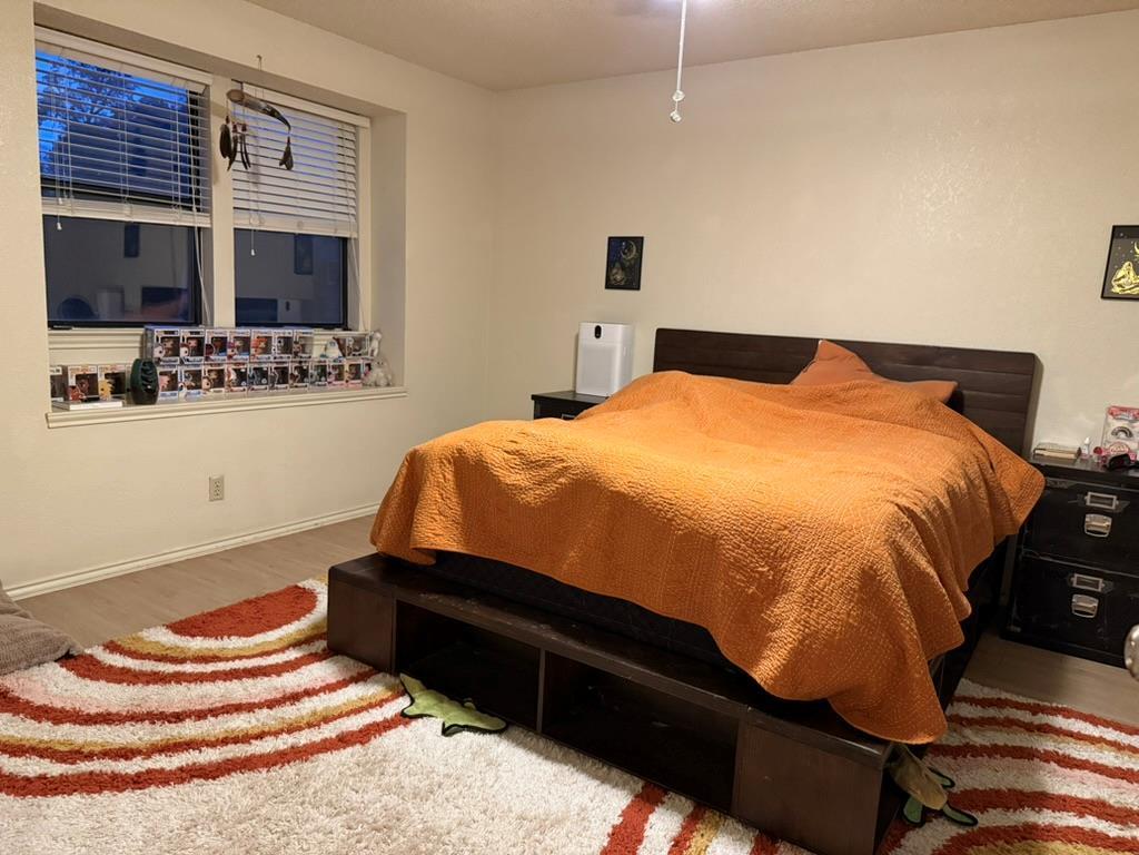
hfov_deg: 71.6
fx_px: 790
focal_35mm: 24
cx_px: 570
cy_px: 428
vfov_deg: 56.8
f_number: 1.78
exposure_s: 1/40
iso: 800
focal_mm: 6.76
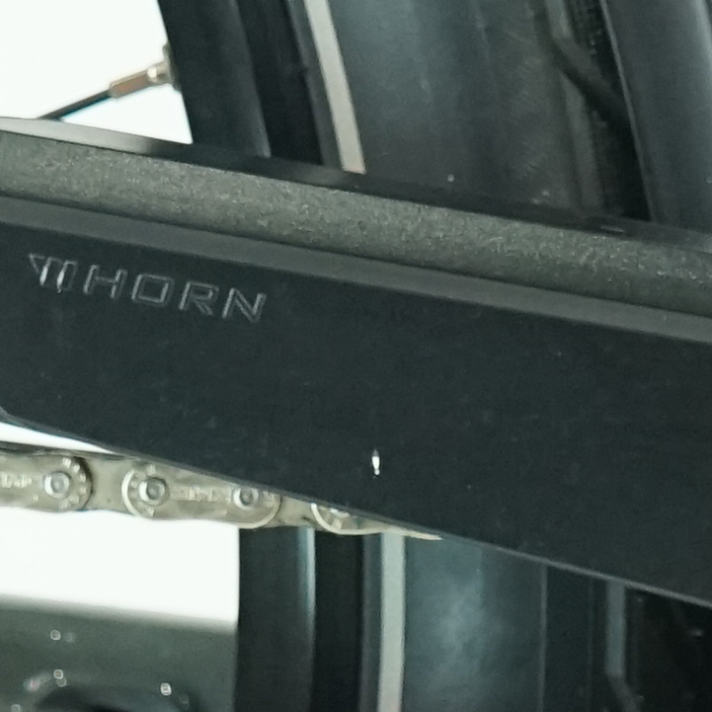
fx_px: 4770
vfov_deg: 8.5
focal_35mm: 205
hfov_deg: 8.5
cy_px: 815
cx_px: 418
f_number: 5
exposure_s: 1/200
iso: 2500
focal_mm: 29
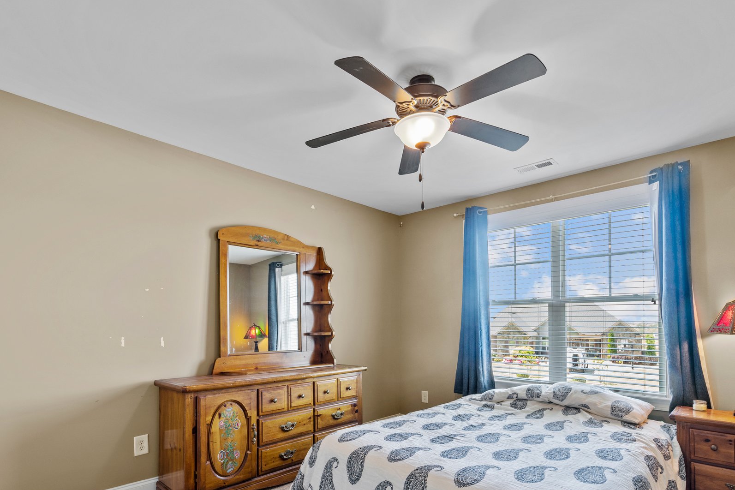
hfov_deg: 90.0
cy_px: 287
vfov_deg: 66.9
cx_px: 376
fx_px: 367
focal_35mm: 18
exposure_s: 1/2.5
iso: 200
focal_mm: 14
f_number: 8
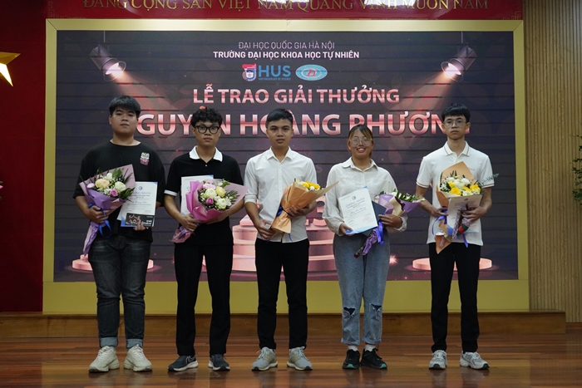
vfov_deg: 27.5
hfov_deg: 40.3
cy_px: 194
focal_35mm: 49
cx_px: 291
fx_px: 792
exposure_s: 1/125
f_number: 9
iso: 8000
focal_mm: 49
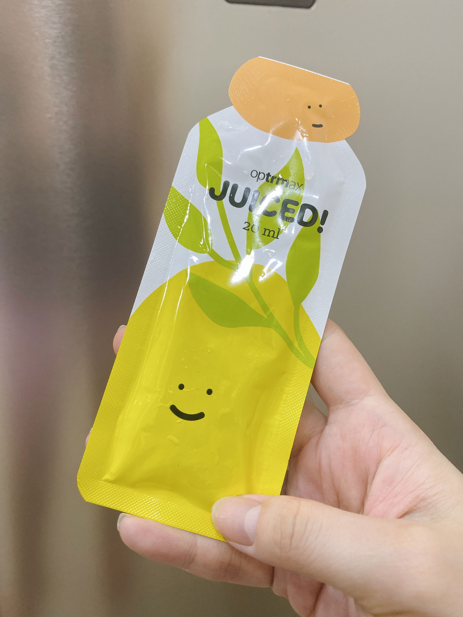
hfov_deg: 53.1
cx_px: 232
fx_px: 464
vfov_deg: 67.3
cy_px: 308
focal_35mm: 26
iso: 125
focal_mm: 4.25
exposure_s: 1/120
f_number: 1.8
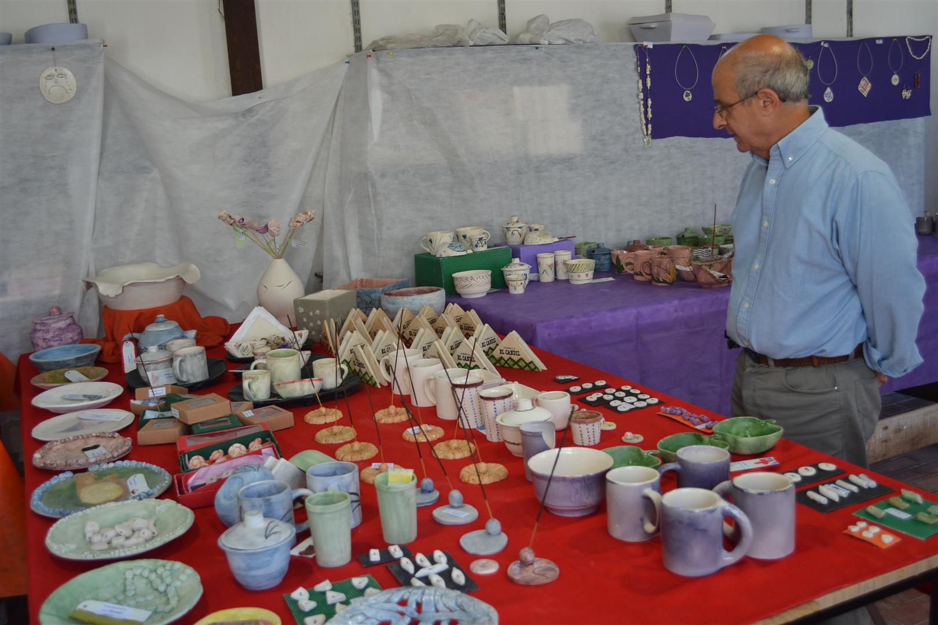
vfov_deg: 36.9
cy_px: 312
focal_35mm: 36
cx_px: 469
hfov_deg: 53.1
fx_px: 938
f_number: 4
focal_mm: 24
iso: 400
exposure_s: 1/60
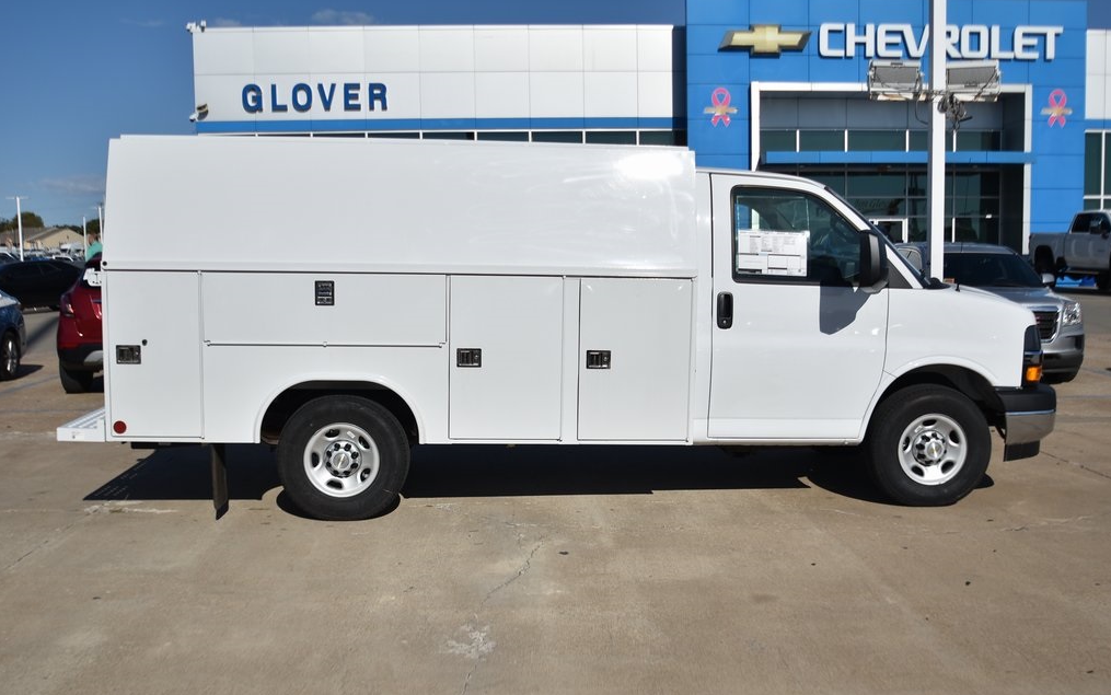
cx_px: 557
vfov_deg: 34.5
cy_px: 363
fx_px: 1121
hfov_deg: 52.7
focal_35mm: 37
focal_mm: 24
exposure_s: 1/2000
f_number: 4.5
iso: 100
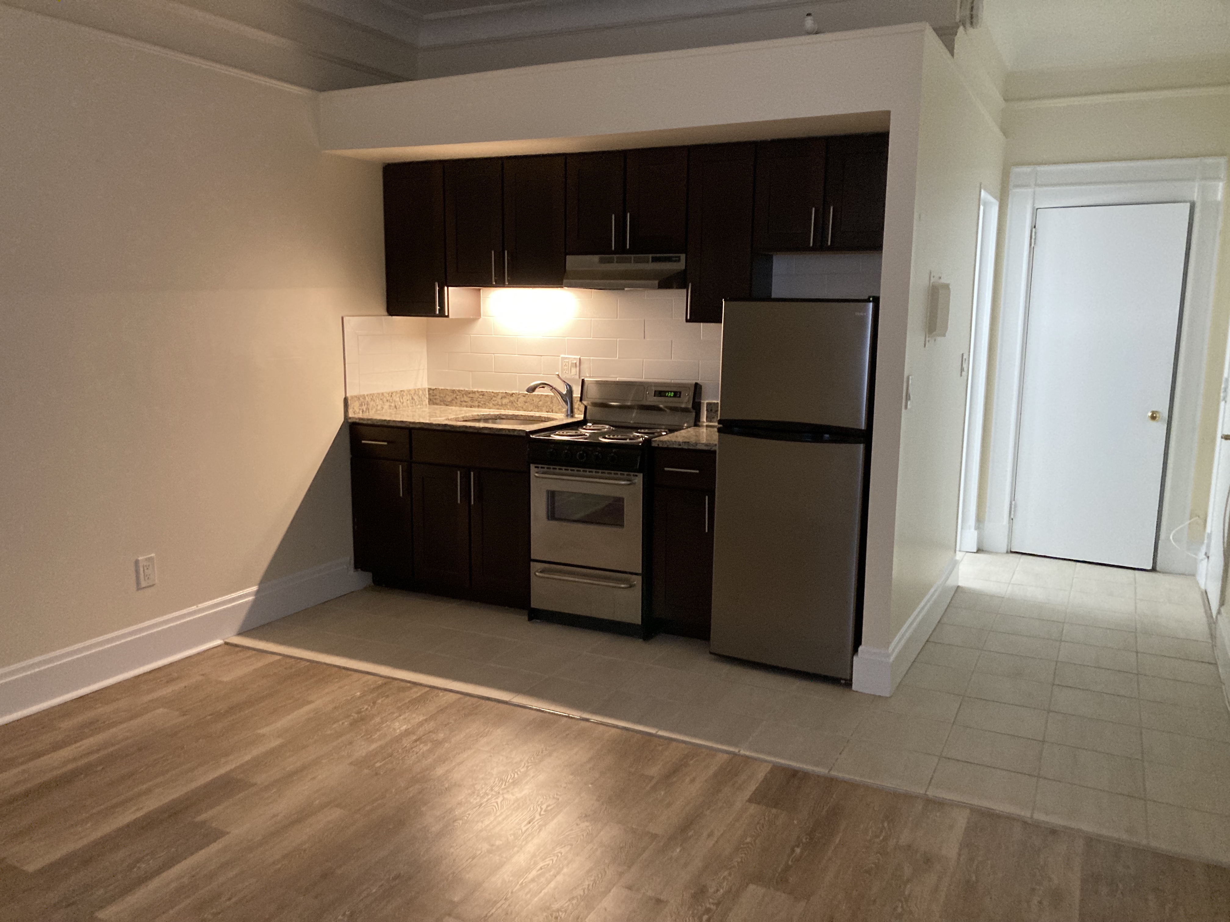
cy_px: 461
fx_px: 995
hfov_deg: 63.4
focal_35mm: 28
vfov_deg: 49.7
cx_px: 615
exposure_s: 1/40
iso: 400
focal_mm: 3.99
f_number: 1.8
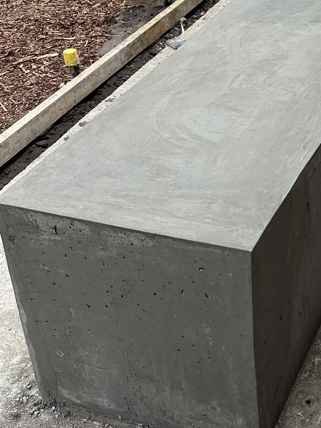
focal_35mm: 53
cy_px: 65
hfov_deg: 25.6
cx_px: 349
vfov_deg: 34.6
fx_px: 655
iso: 80
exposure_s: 1/2469
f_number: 1.78
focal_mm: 6.86
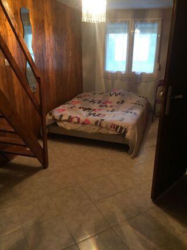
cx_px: 94
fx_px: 209
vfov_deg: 61.7
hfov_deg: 48.2
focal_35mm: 29
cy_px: 125
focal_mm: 4.15
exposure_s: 1/33
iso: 250
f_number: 2.2
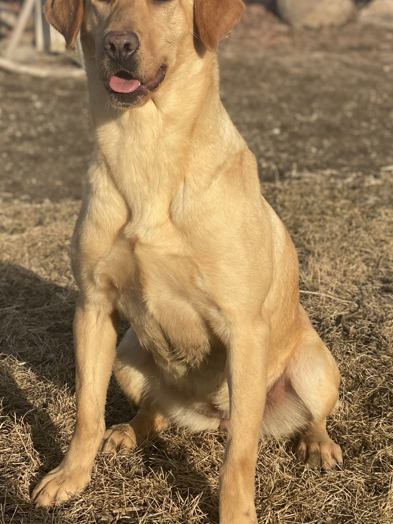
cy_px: 169
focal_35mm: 80
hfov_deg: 18.4
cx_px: 134
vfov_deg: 24.3
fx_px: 1211
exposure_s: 1/1497
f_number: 2
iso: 20
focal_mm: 6
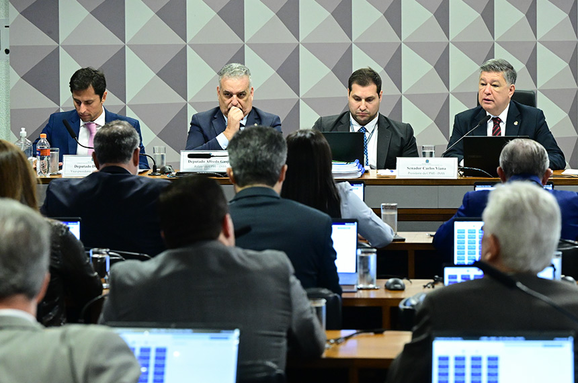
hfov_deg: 15.4
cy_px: 192
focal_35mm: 133
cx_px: 289
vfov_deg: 10.3
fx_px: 2131
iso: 4000
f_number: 4.5
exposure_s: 1/160
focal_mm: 89
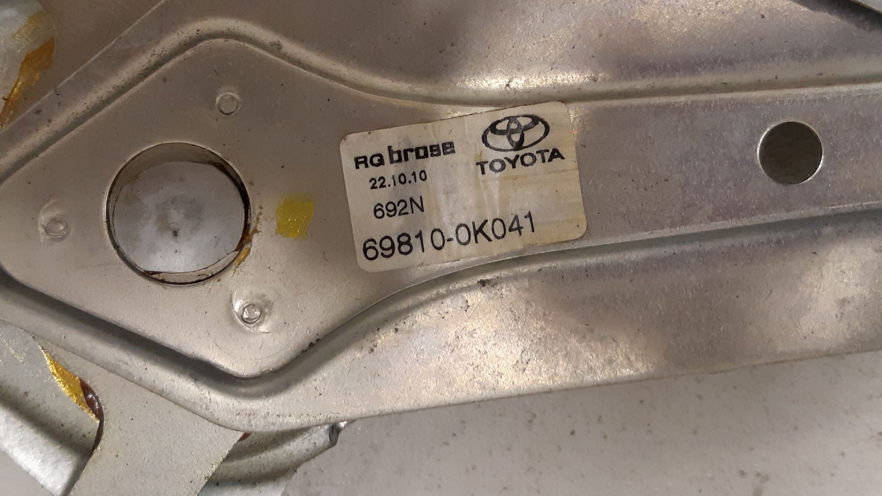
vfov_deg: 40.1
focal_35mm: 29
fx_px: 678
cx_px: 443
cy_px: 206
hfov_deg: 66.1
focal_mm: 3.93
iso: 200
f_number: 1.7
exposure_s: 1/50
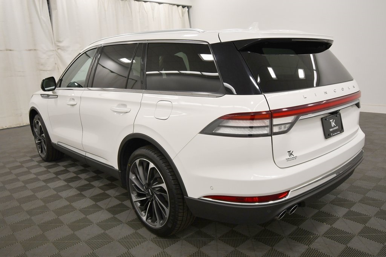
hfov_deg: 65.5
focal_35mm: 28
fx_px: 300
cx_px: 193
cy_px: 128
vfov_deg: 46.4
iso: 800
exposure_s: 1/250
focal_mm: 19
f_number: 5.6
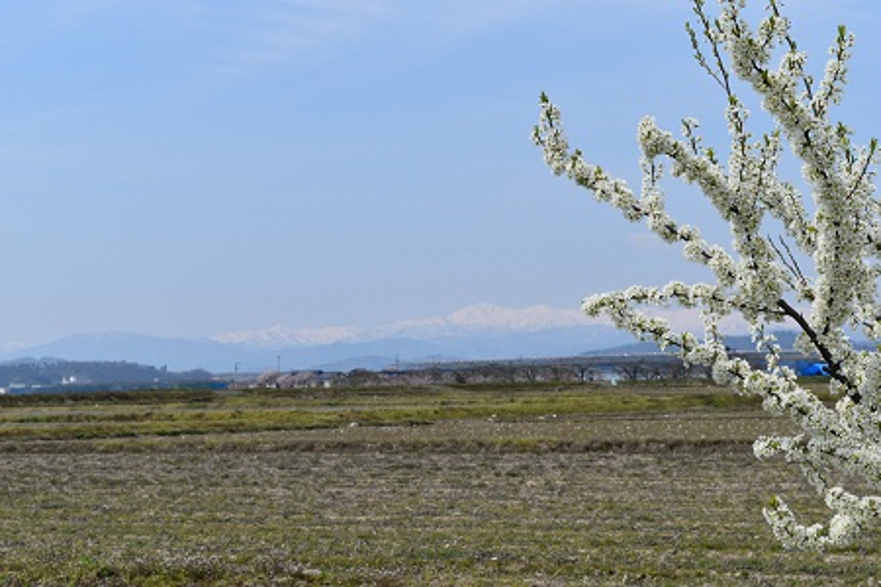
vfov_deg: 16.6
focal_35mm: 82
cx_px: 440
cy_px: 294
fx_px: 2019
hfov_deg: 24.6
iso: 200
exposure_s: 1/500
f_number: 11
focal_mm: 55
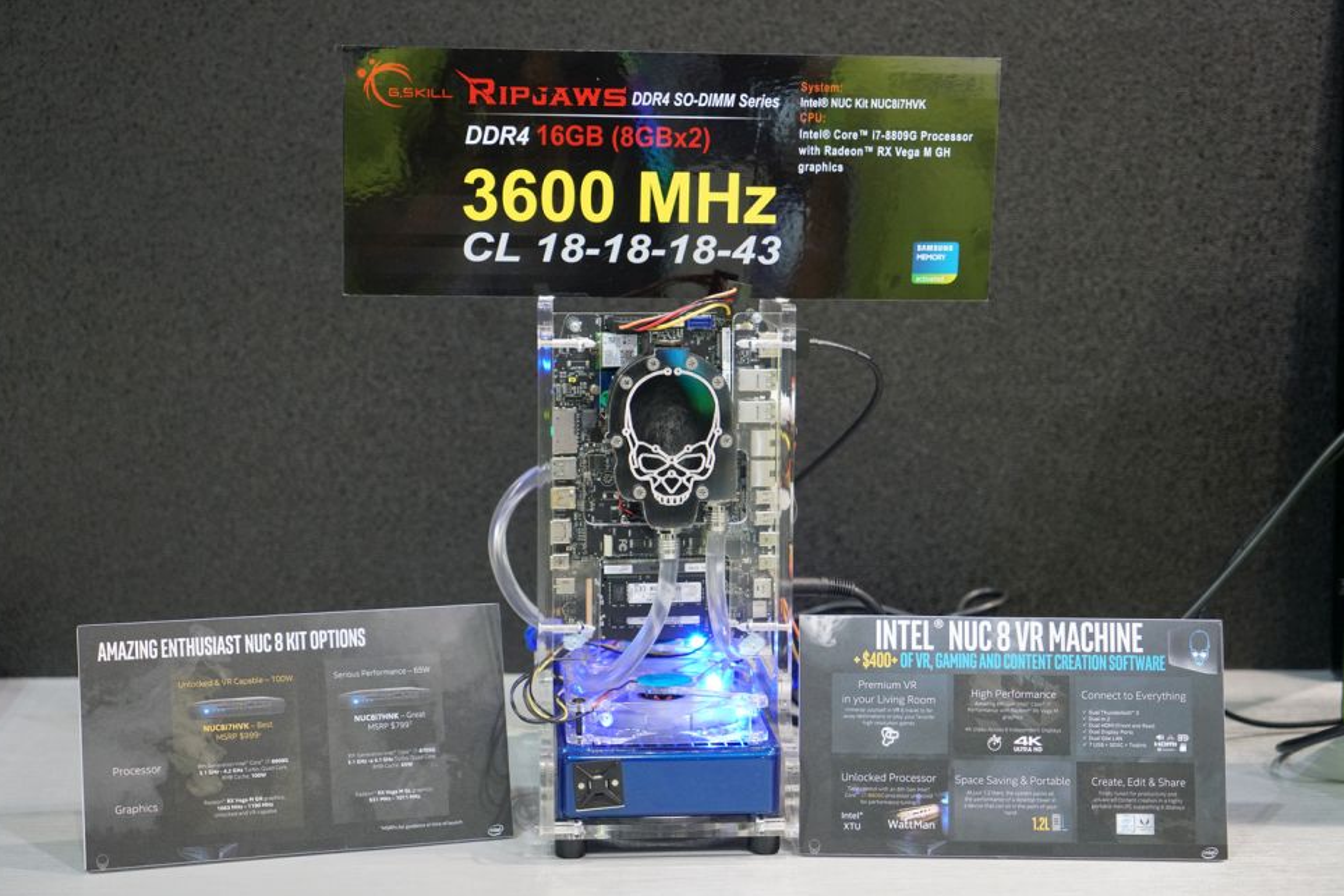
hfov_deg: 36.2
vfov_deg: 24.6
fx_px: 2054
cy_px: 462
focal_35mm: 55
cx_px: 658
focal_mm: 53
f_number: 4
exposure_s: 1/125
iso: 2000
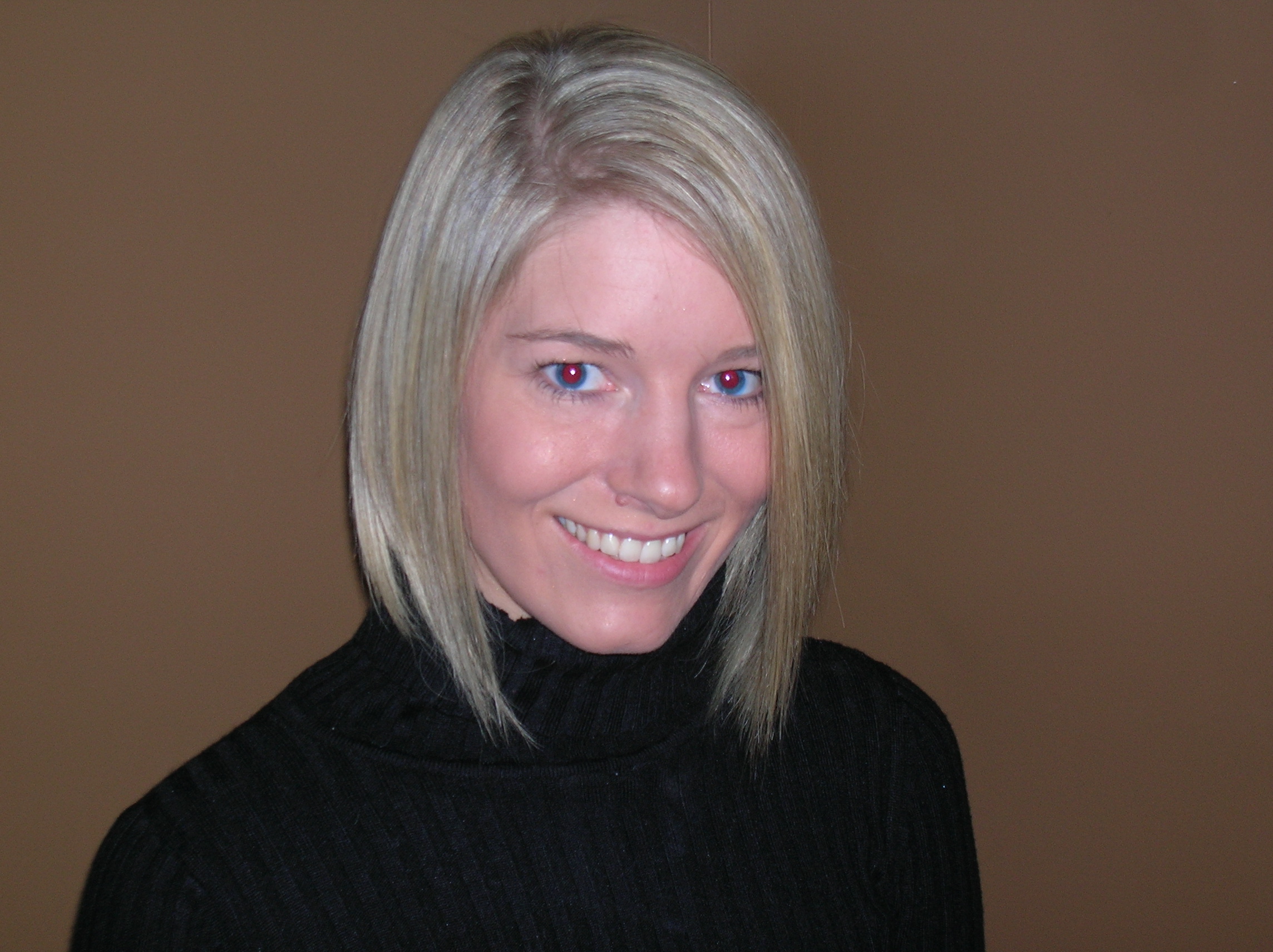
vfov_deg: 19.9
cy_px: 476
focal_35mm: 74
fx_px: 2719
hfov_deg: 26.4
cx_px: 636
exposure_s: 1/60.1
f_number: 4
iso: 56
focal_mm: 12.3
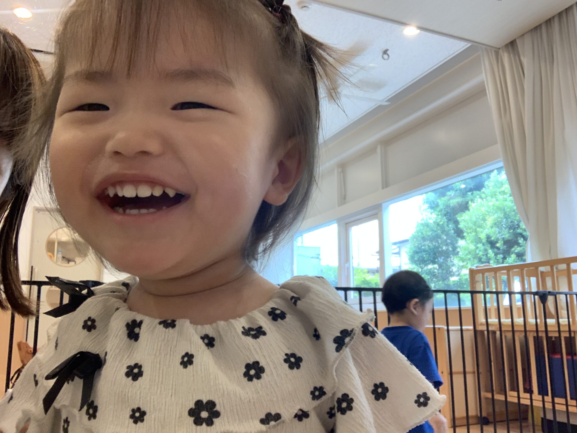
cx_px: 288
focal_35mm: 32
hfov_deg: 56.8
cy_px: 216
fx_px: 533
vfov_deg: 44.2
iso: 320
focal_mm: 2.87
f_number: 2.2
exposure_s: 1/59
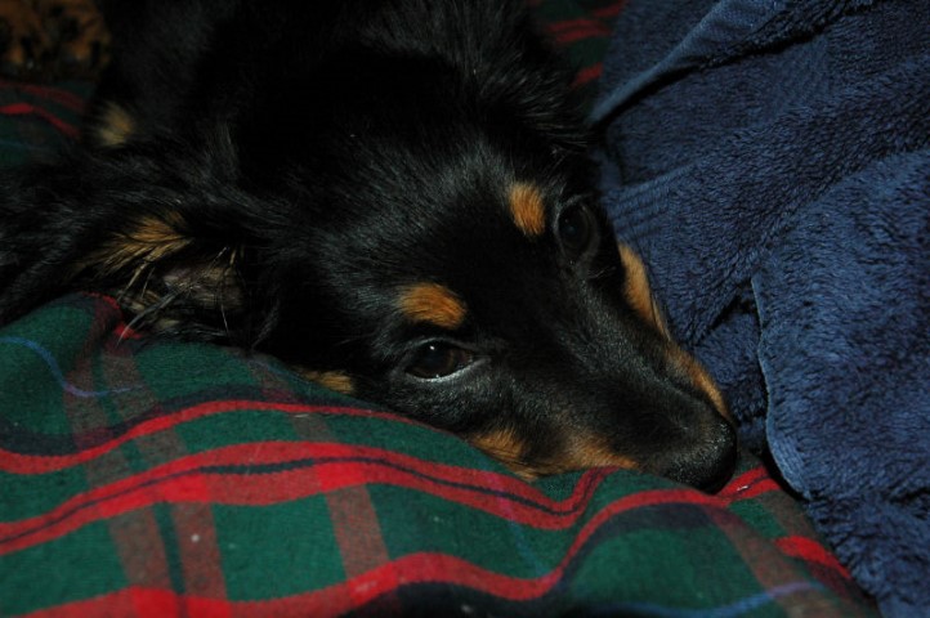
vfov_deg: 20.6
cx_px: 465
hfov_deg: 30.5
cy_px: 309
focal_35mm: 66
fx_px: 1703
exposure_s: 1/125
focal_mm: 44
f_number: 9
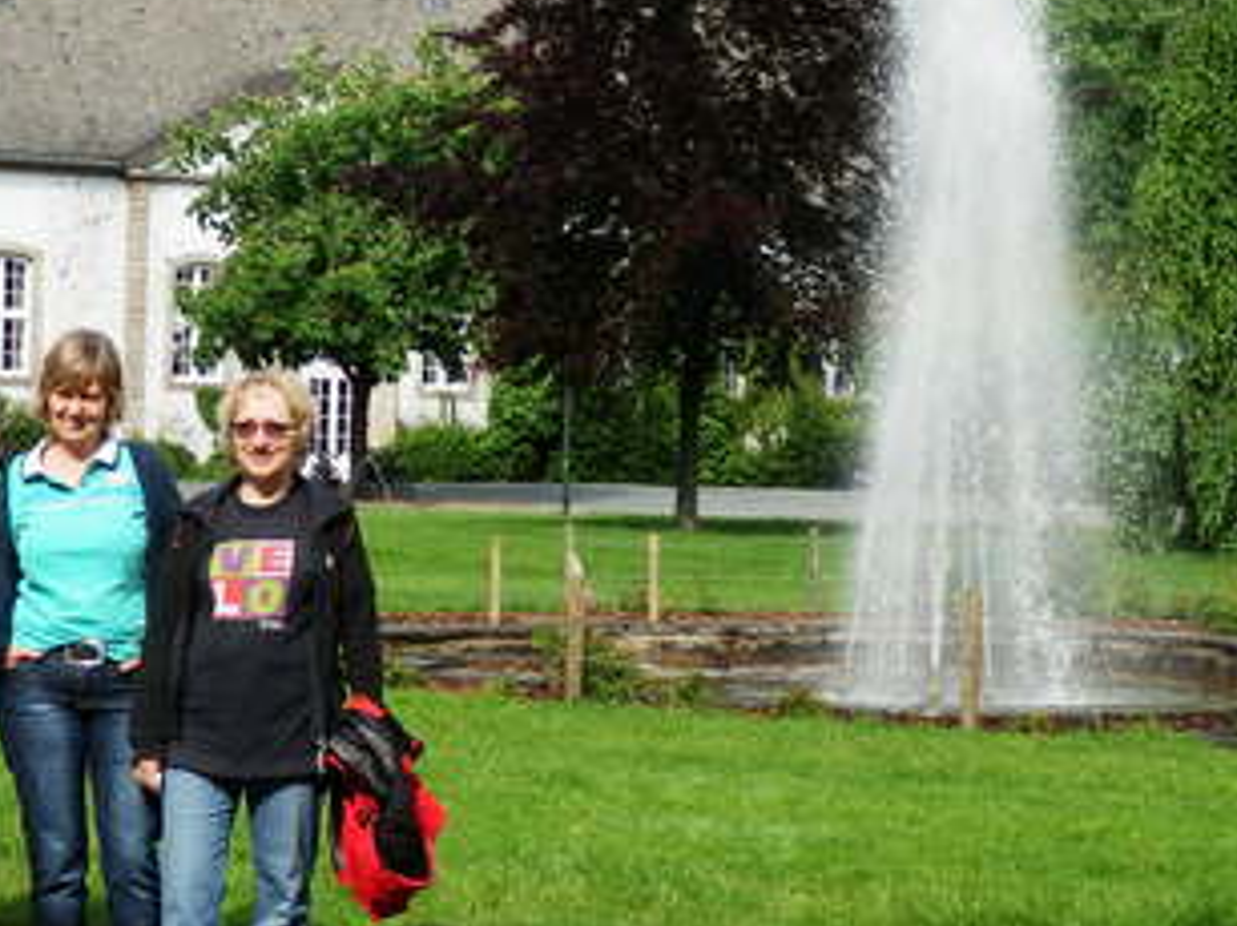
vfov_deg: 15.6
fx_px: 3393
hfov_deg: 20.6
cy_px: 461
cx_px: 459
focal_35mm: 95
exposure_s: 1/400
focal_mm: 9.8
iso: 80
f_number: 4.1
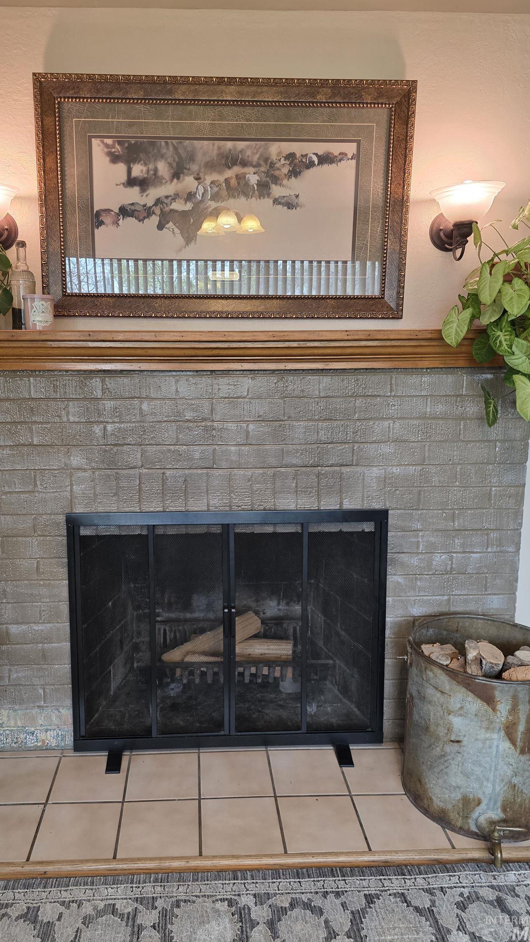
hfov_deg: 44.2
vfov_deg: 71.9
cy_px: 476
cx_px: 217
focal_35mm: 26
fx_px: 650
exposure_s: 1/120
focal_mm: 6.3
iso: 160
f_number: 1.7
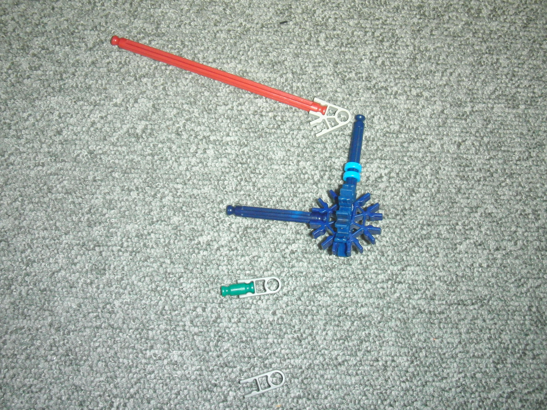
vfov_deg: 37.7
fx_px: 600
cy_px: 205
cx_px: 274
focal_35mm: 38
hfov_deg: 49.0
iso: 250
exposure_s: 1/40
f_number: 3.9
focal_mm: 6.66
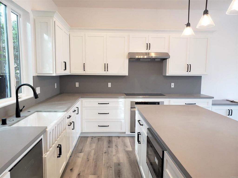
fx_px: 179
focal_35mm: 26
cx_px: 119
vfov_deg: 53.1
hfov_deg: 67.3
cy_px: 89
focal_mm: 4.3
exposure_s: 1/60
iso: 125
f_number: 2.4
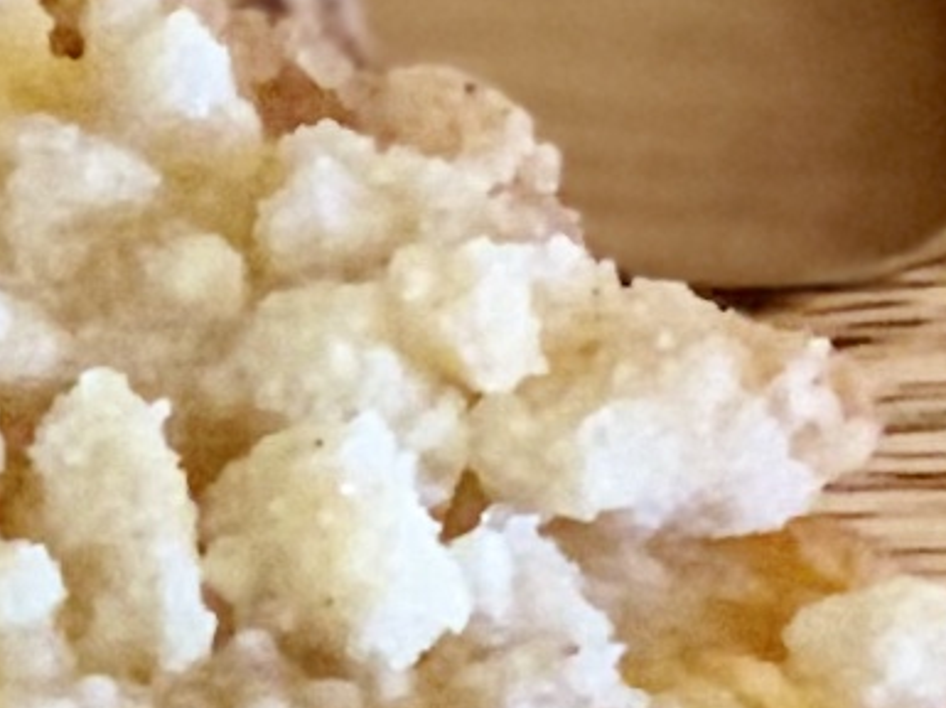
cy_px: -1029
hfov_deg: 4.5
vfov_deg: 3.5
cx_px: -2590
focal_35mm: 412
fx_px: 11249
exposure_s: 1/60
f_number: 2.4
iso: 200
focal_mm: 6
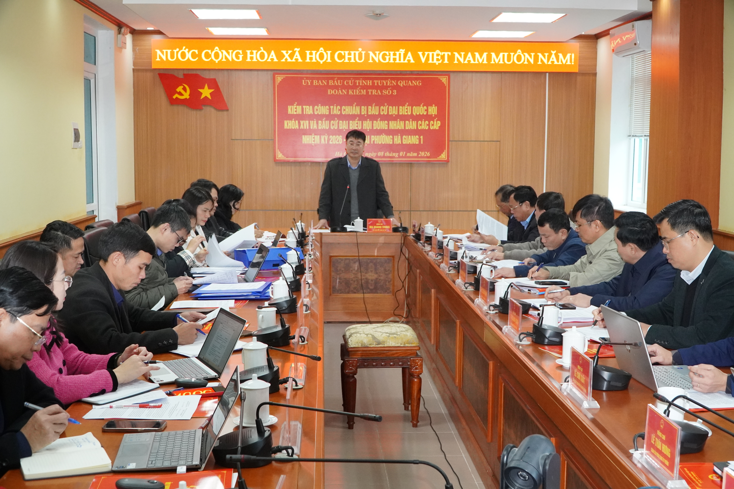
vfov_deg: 33.0
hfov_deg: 47.9
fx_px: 826
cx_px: 367
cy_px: 244
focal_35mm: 40
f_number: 6.3
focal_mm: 27
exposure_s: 1/160
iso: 3200
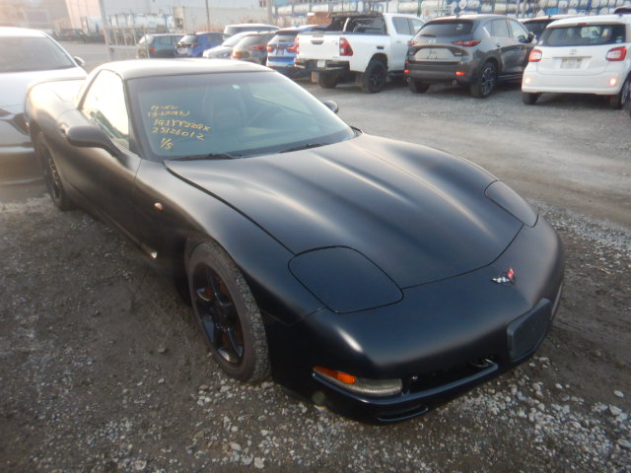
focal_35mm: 24
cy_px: 236
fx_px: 437
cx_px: 316
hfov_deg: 71.6
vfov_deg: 56.8
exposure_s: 1/30
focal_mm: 4.3
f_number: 2.8
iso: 360
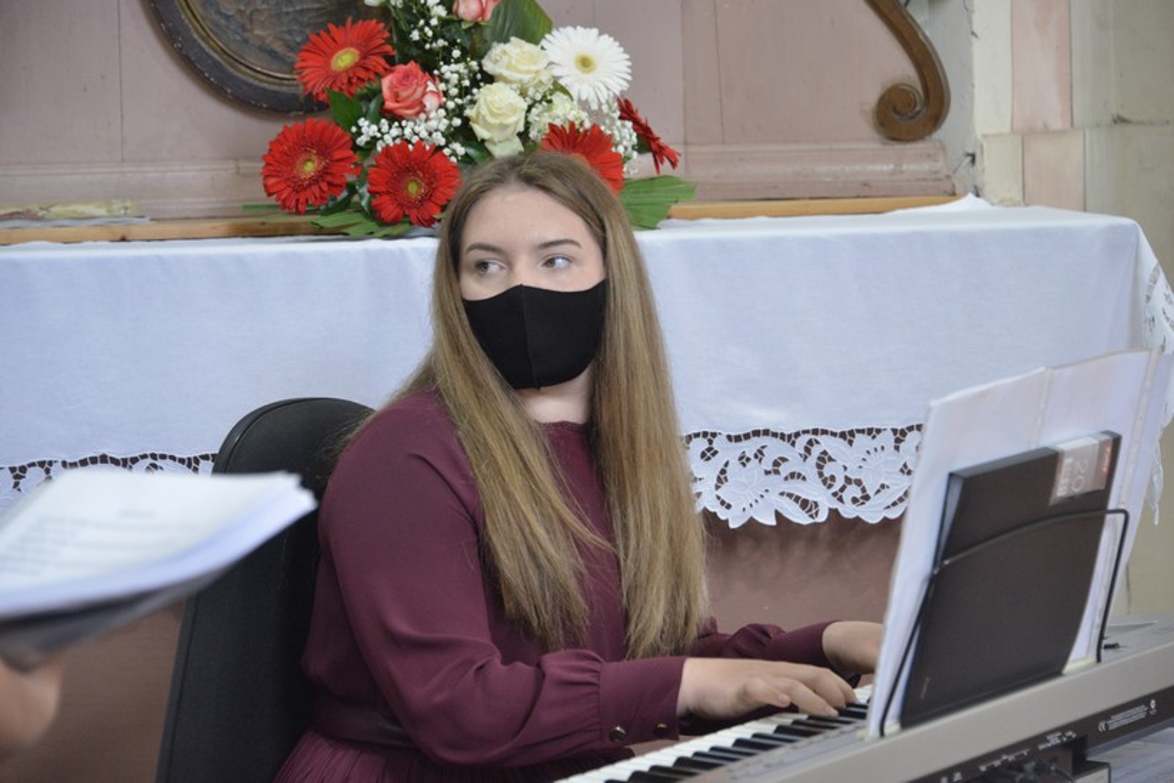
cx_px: 587
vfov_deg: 11.2
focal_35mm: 122
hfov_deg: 16.8
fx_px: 3979
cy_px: 392
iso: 4000
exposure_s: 1/125
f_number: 5.6
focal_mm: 122
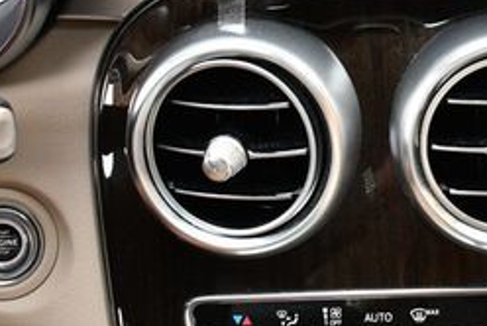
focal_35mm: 93
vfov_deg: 14.4
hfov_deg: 21.2
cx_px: 483
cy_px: -45
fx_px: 1260
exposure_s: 1/250
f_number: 3.5
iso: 800
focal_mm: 18
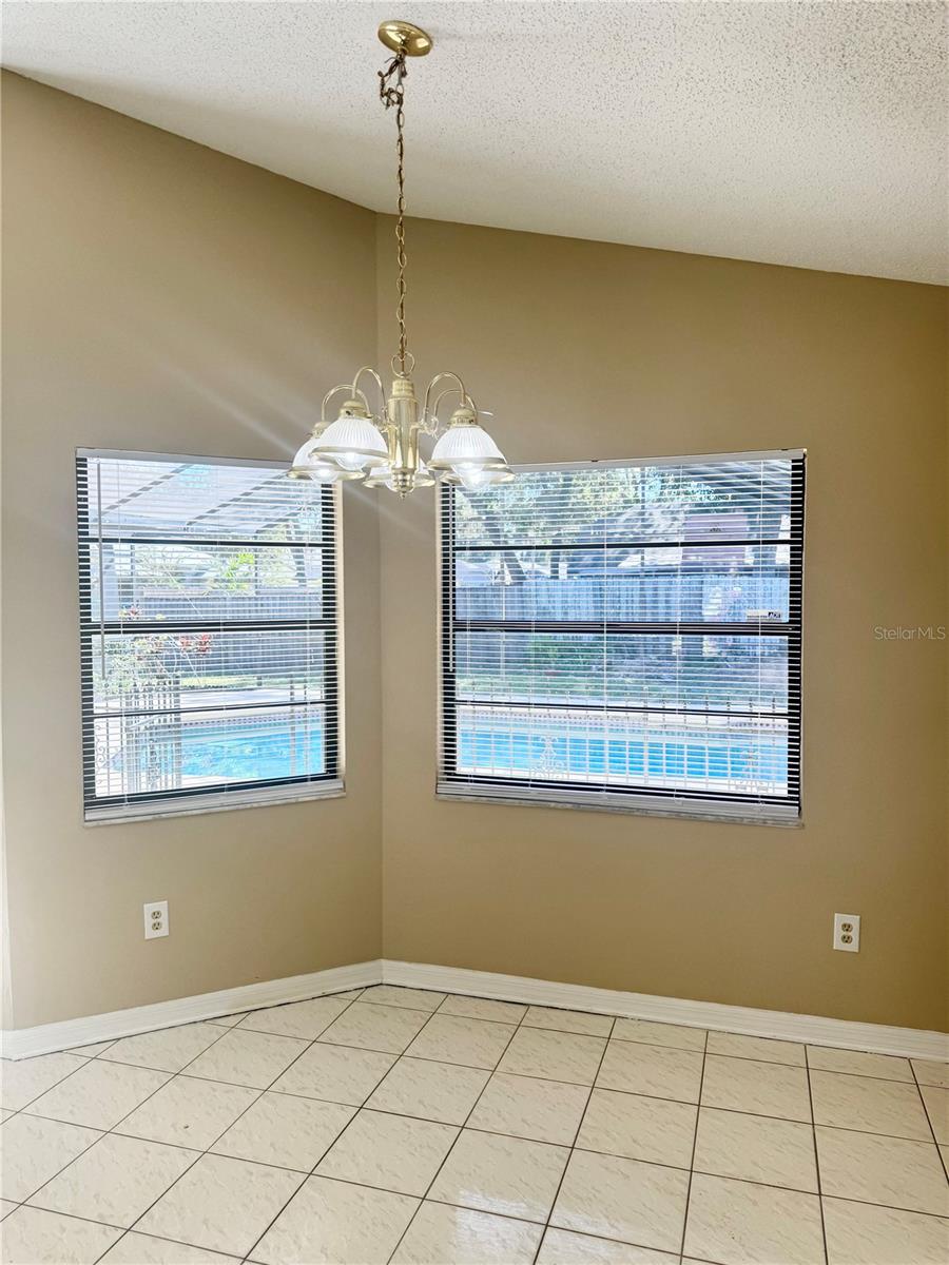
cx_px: 474
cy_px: 632
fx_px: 877
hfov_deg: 56.8
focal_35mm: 24
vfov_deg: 71.6
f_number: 1.78
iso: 80
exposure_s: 1/325
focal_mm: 6.76
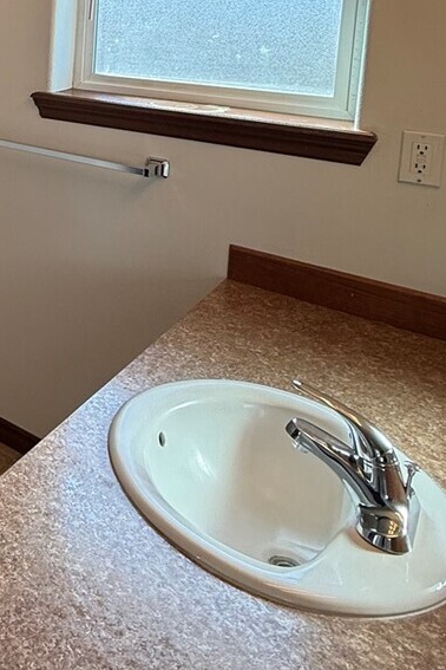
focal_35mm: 37
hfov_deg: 27.7
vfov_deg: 46.8
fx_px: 688
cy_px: 67
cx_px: -177
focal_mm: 2.22
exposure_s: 1/120
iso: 125
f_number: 2.2
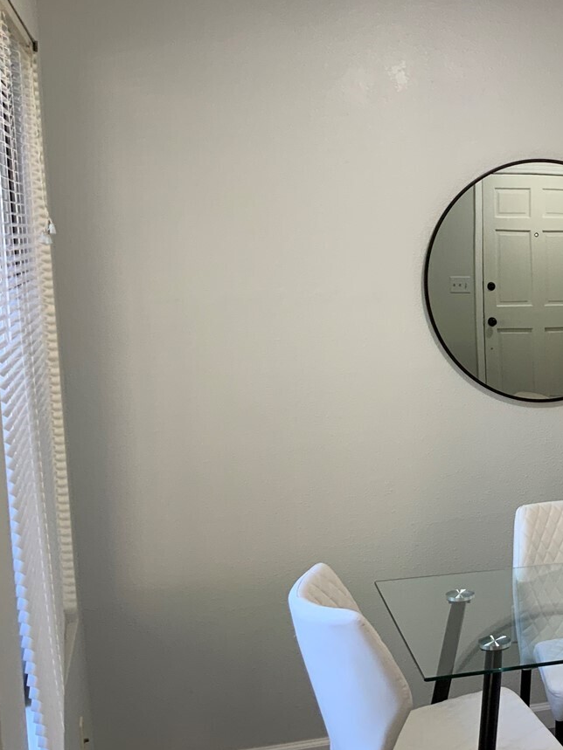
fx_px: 1171
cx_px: 643
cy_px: 409
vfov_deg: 35.5
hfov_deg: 24.9
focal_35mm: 54
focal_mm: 3
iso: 80
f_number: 1.8
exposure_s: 1/60
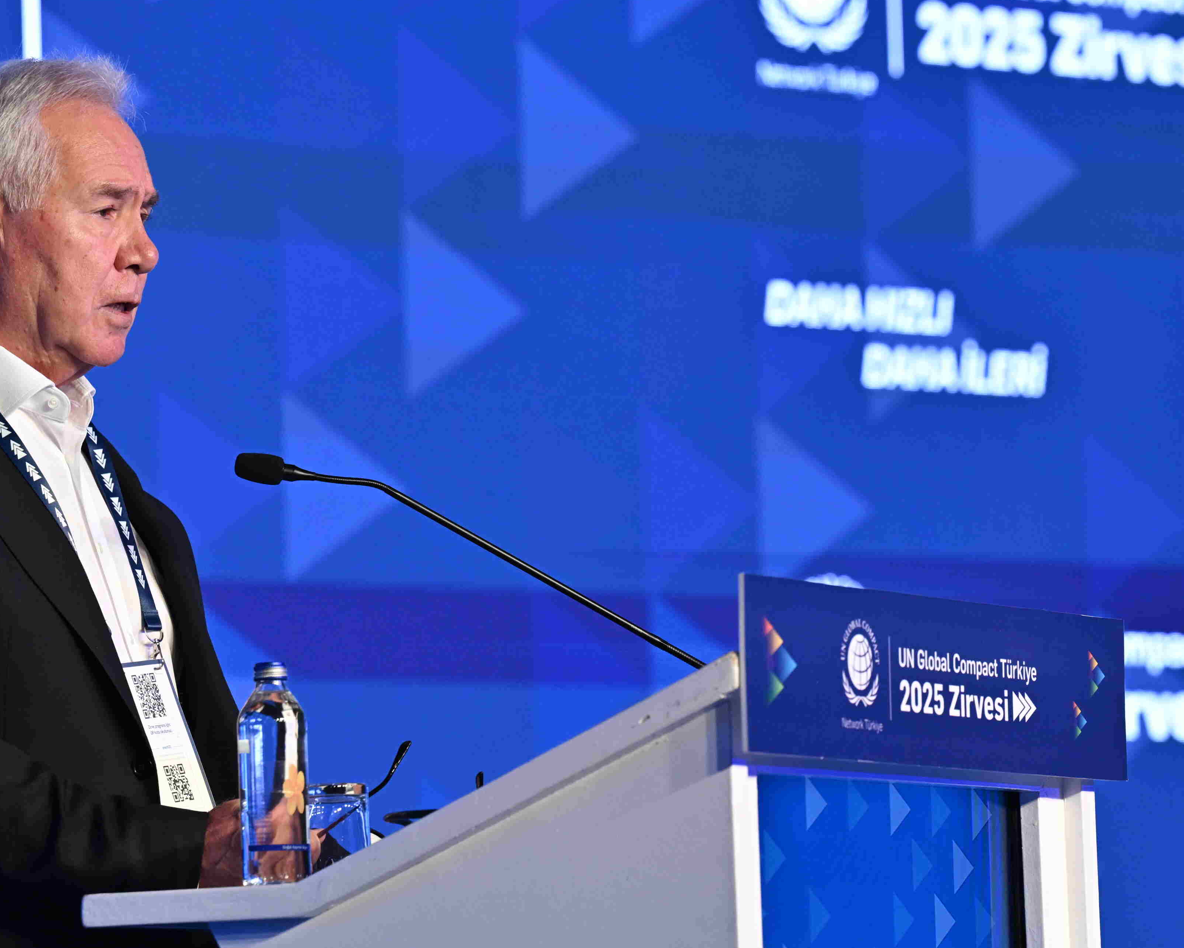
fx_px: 8866
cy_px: 508
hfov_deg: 7.6
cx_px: 613
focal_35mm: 253
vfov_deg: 6.1
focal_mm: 140
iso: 1600
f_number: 3.5
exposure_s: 1/250
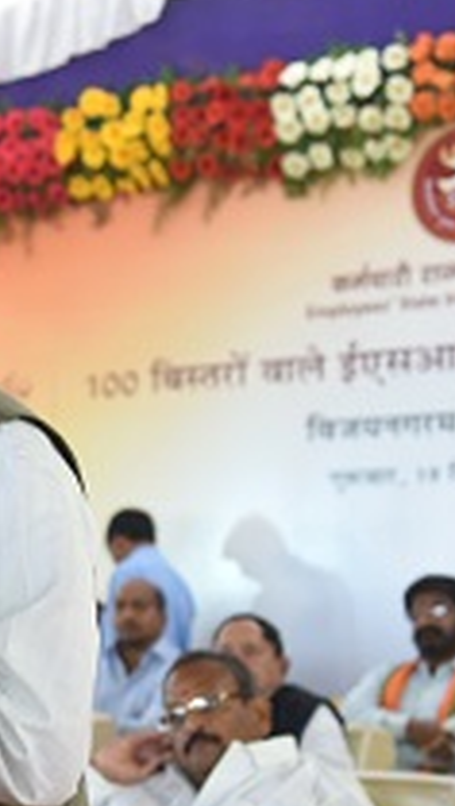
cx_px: -193
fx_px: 2567
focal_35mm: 120
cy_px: 580
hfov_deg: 9.9
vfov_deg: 17.8
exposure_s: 1/100
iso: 800
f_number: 4
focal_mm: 48
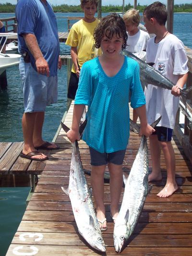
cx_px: 96
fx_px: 473
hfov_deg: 22.9
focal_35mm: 64
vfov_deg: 30.3
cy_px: 128
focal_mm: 10.7
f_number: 7.6
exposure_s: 1/281
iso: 80
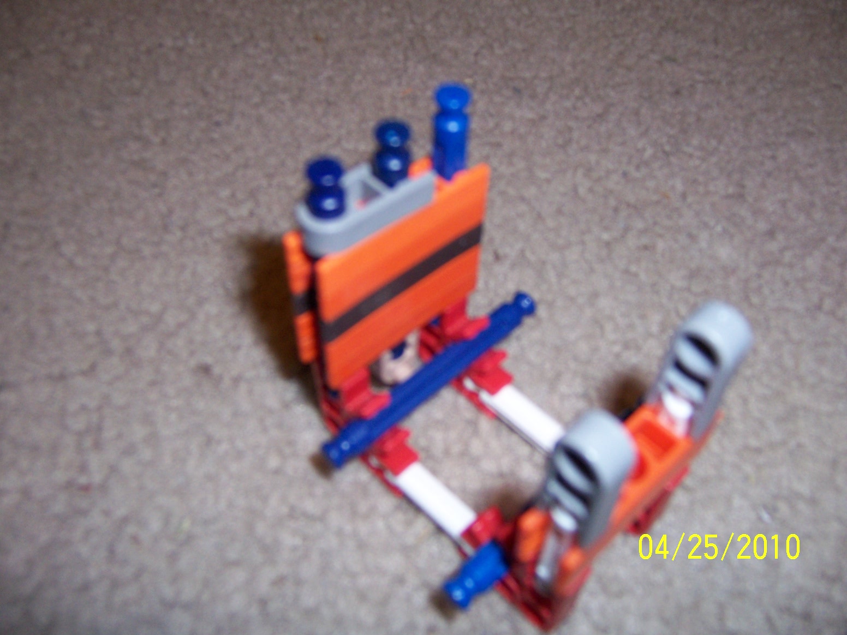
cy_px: 318
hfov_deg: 55.4
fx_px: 807
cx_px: 424
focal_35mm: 33
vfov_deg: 42.9
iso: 140
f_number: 2.8
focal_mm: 5.5
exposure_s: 1/60
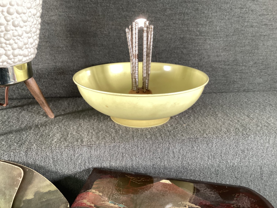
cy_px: 104
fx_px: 248
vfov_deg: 45.4
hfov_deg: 58.3
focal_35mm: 31
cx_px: 138
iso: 100
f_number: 2.4
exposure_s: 1/60
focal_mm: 3.3
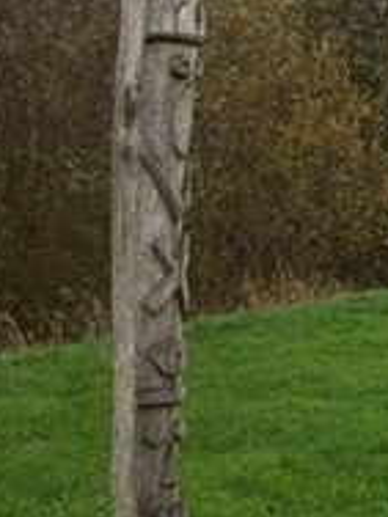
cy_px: 170
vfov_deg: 19.2
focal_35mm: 102
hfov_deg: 13.0
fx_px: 1524
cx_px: 721
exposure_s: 1/125
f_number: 2.9
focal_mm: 5.7
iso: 80
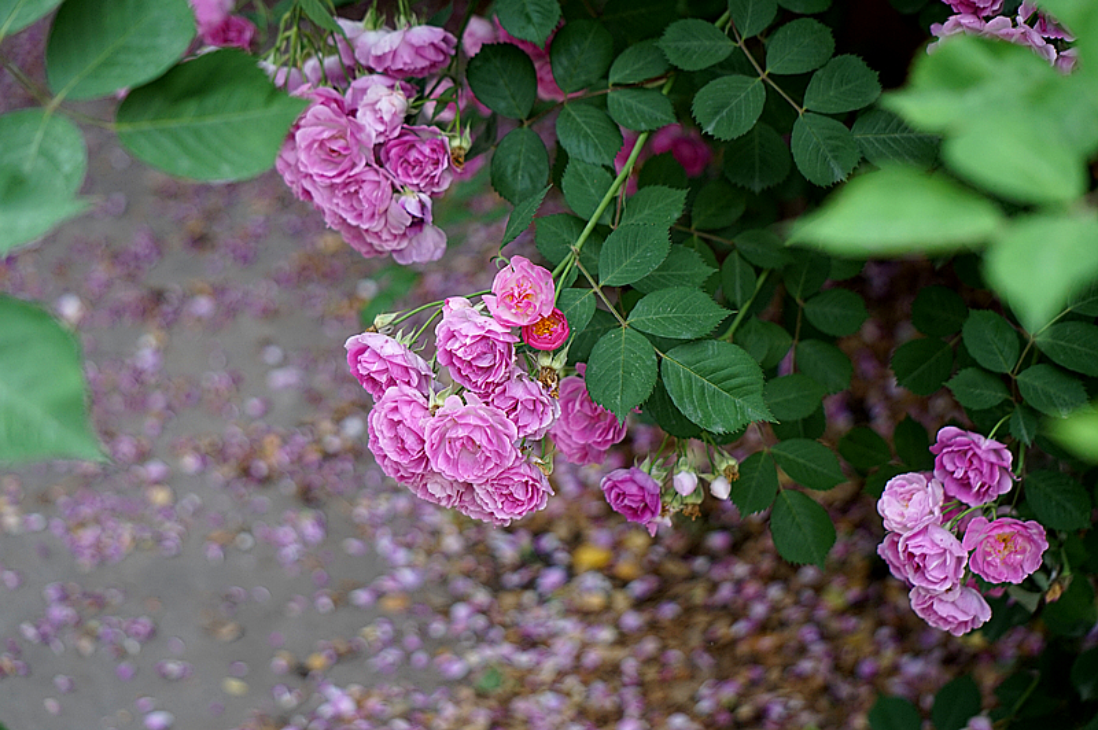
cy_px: 365
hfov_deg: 24.6
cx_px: 549
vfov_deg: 16.5
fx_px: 2514
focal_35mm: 82
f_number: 4.5
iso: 320
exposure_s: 1/160
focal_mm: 55
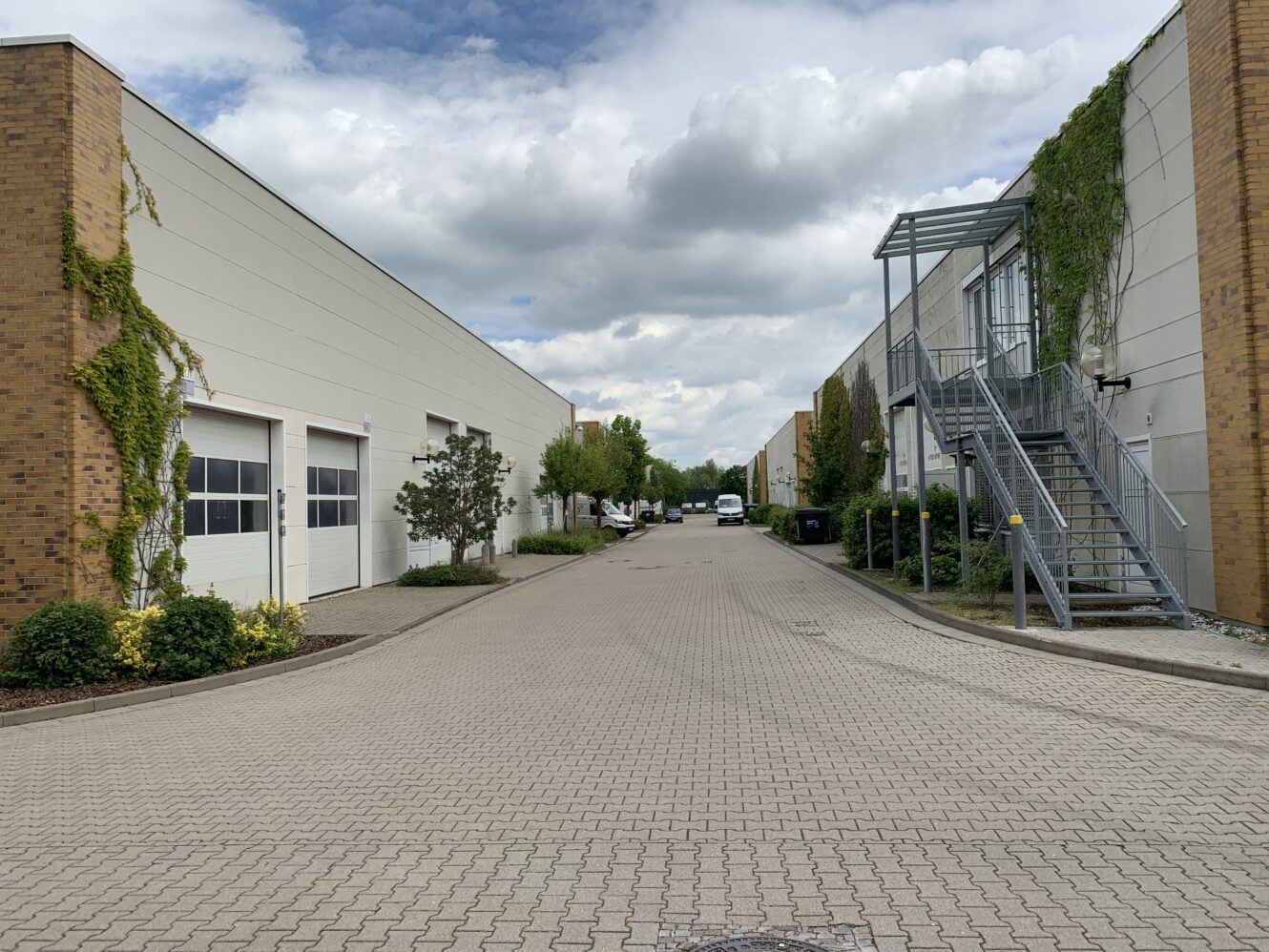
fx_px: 953
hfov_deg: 67.3
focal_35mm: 26
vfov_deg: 53.1
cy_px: 476
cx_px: 634
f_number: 1.8
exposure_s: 1/3185
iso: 25
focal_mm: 4.25
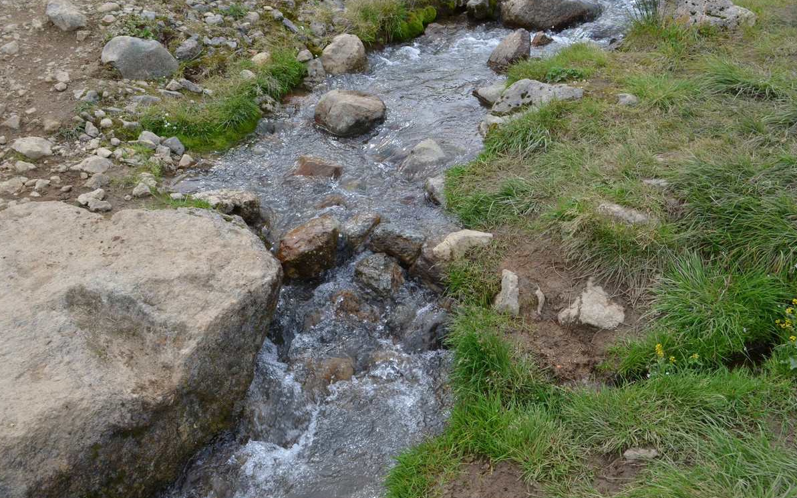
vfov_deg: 37.3
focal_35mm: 34
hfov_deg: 56.7
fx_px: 738
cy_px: 251
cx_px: 398
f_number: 8
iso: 200
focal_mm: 22
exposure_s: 1/250
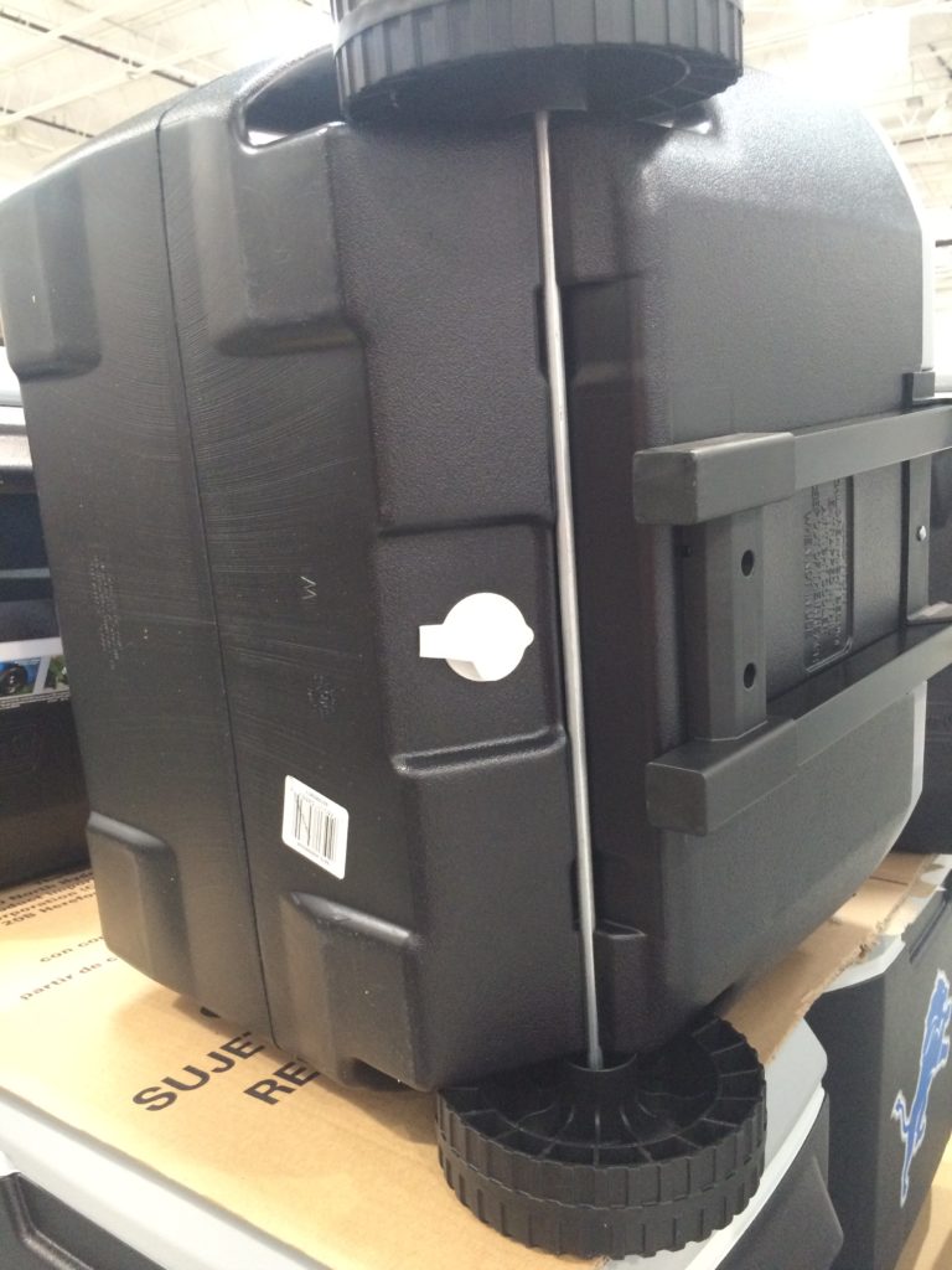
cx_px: 476
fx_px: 1063
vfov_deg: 61.7
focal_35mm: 29
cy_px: 635
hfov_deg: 48.2
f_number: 2.2
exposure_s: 1/33
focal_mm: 4.15
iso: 320
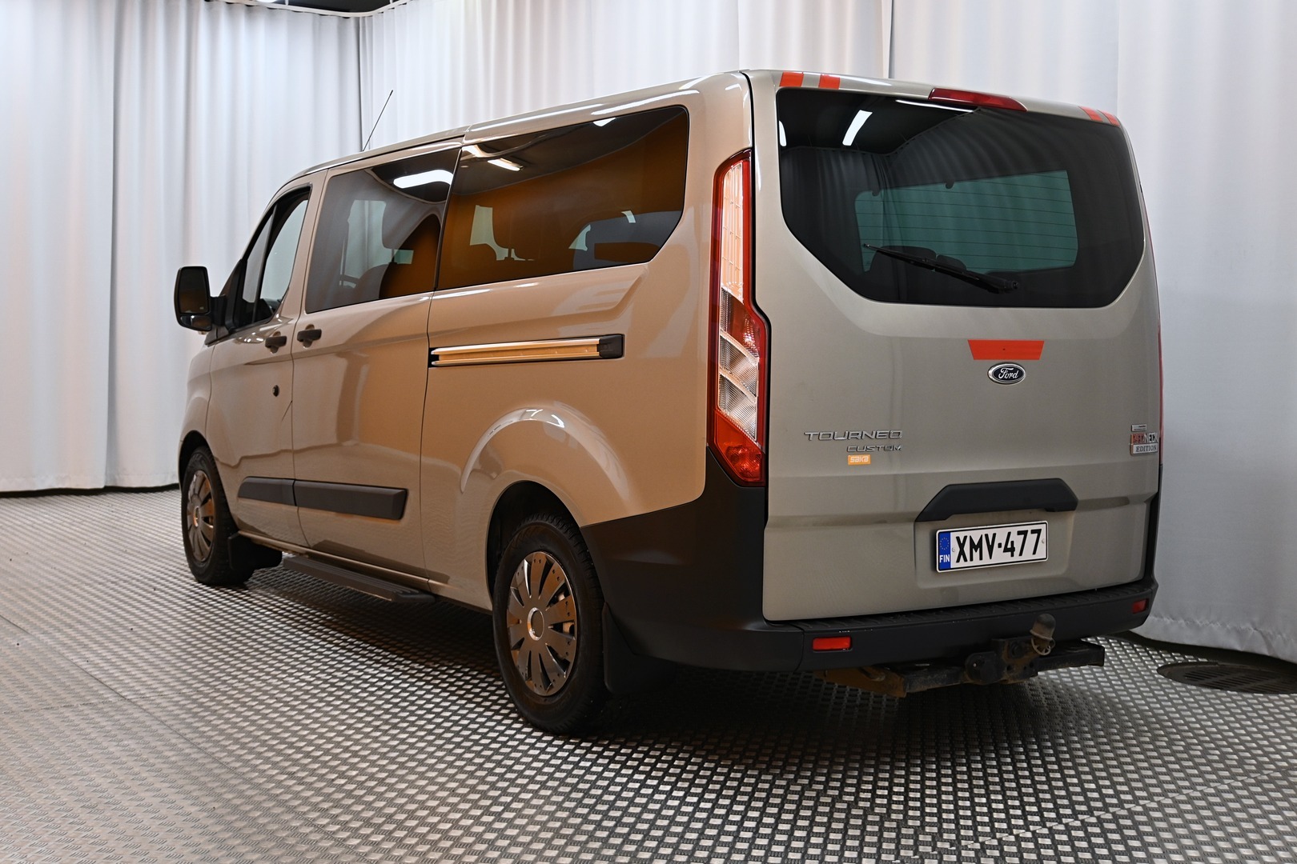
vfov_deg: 31.9
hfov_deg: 46.4
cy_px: 432
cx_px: 648
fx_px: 1513
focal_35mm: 42
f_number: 4.5
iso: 400
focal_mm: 28
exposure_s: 1/60
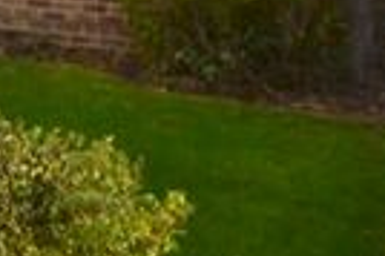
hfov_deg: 21.0
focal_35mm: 94
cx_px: 9
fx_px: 1004
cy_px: -249
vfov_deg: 12.8
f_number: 6.3
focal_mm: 12
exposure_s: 1/160
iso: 100
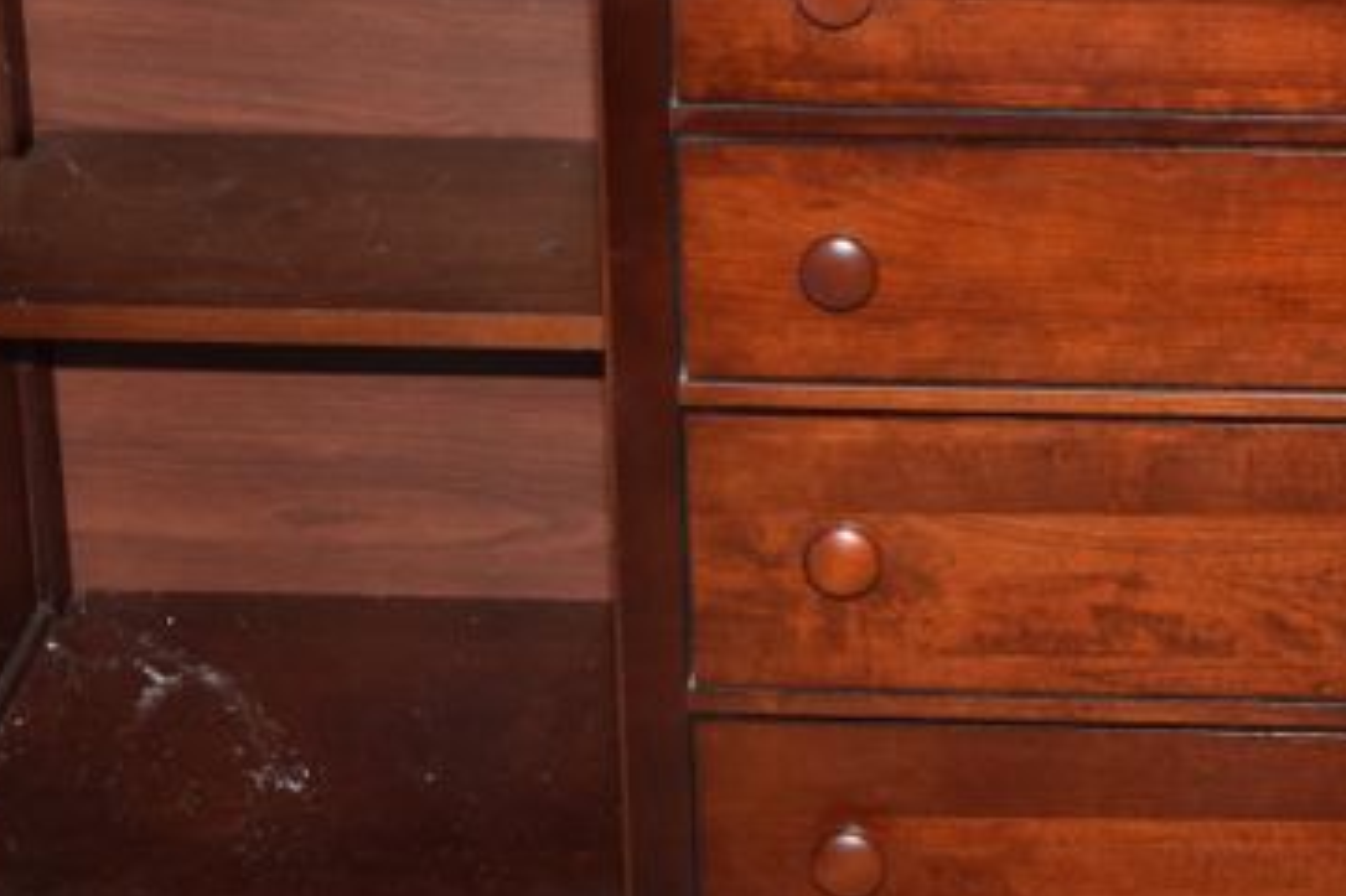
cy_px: 396
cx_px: 1015
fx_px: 5157
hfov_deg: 14.8
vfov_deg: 9.9
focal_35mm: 138
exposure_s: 1/125
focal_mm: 52
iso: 800
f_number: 5.6
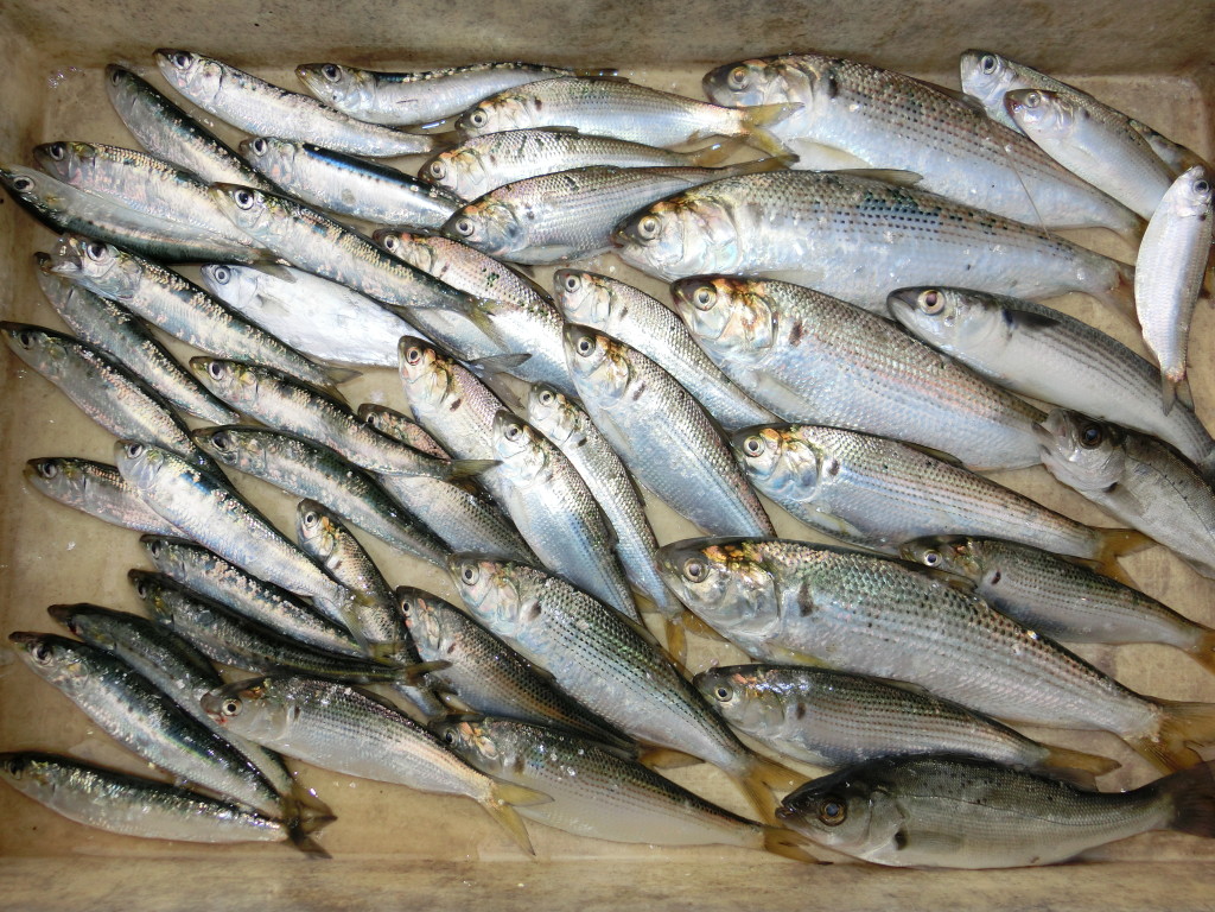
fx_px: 877
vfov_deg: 54.9
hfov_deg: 69.4
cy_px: 456
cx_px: 608
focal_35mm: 25
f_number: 3.5
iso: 80
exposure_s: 1/320
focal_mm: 4.5
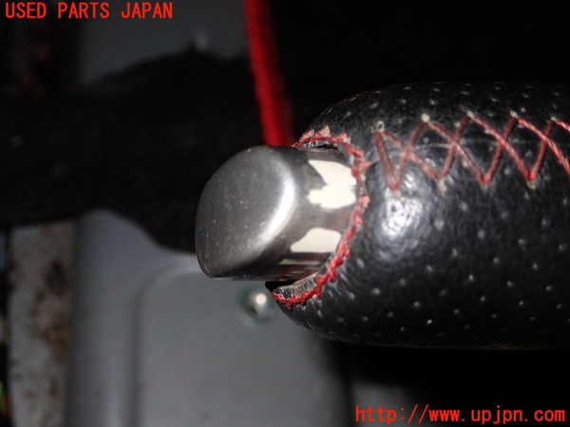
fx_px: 774
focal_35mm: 47
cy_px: 214
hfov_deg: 40.4
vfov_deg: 30.9
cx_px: 285
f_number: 9
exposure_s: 1/50
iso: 200
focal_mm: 8.4
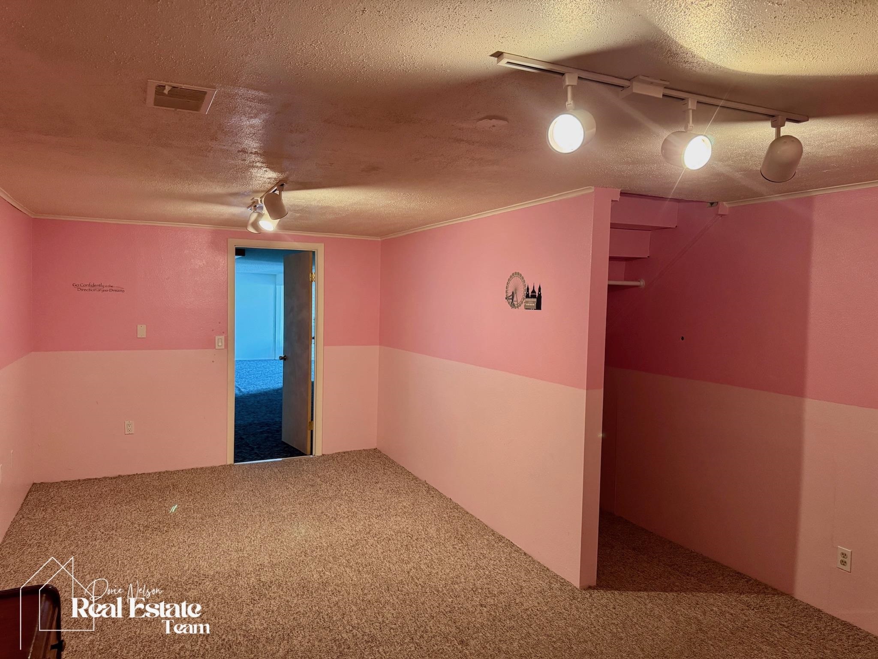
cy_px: 330
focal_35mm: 24
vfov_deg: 56.8
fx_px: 609
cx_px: 439
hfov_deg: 71.6
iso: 500
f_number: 1.78
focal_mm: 6.76
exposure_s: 1/60
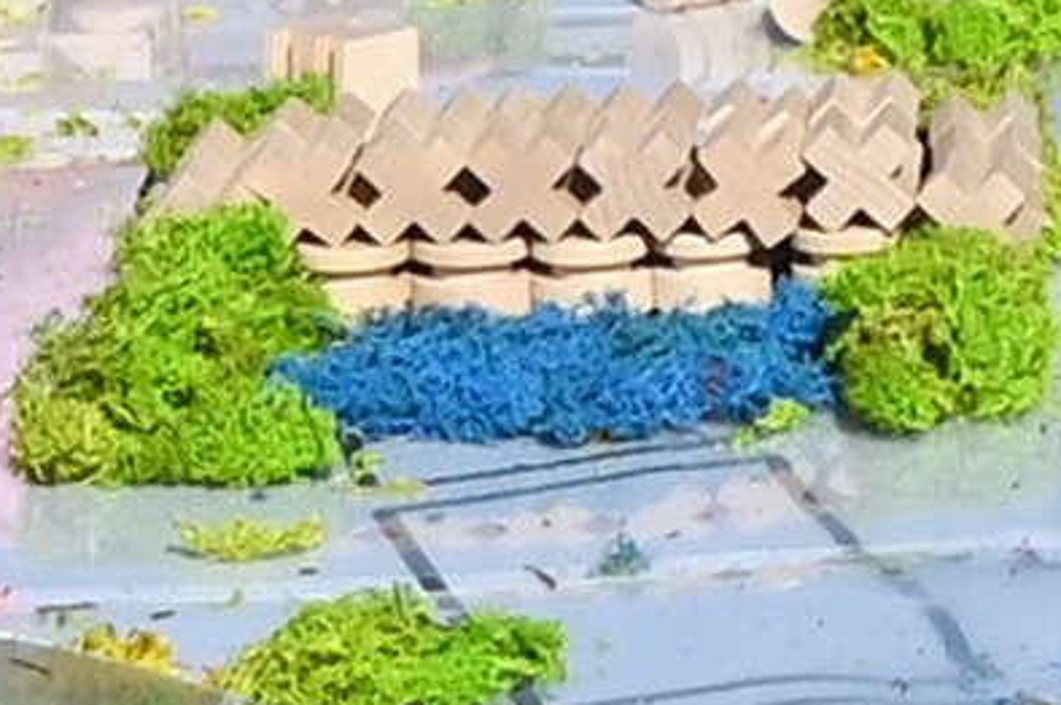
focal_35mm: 151
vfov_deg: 8.8
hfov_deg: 13.3
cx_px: 1232
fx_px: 4446
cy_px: 1158
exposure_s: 1/500
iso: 250
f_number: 13
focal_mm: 24
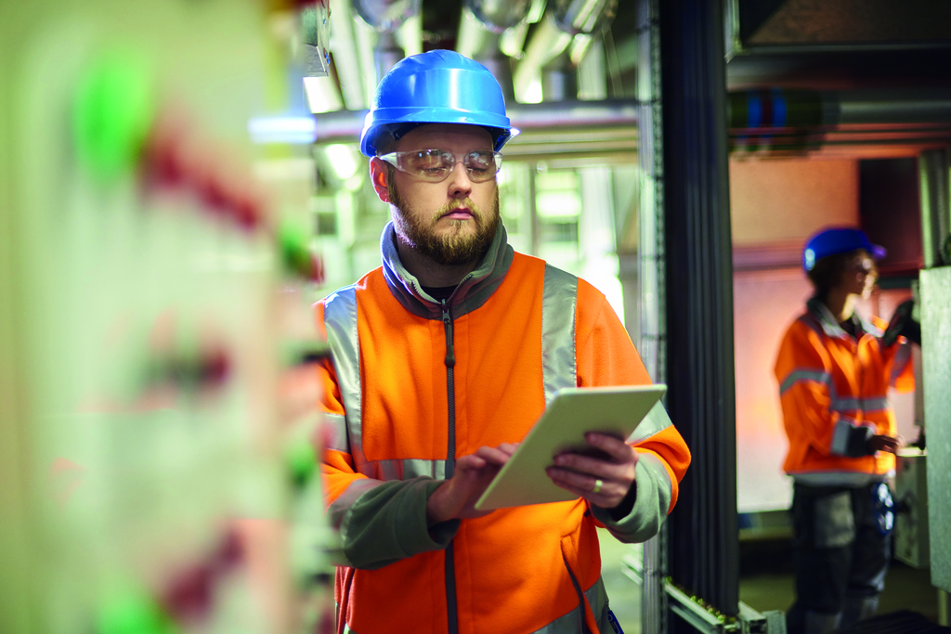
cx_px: 476
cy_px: 317
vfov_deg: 27.0
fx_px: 1321
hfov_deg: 39.6
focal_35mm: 50
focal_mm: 50
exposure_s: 1/100
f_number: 1.6
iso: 800
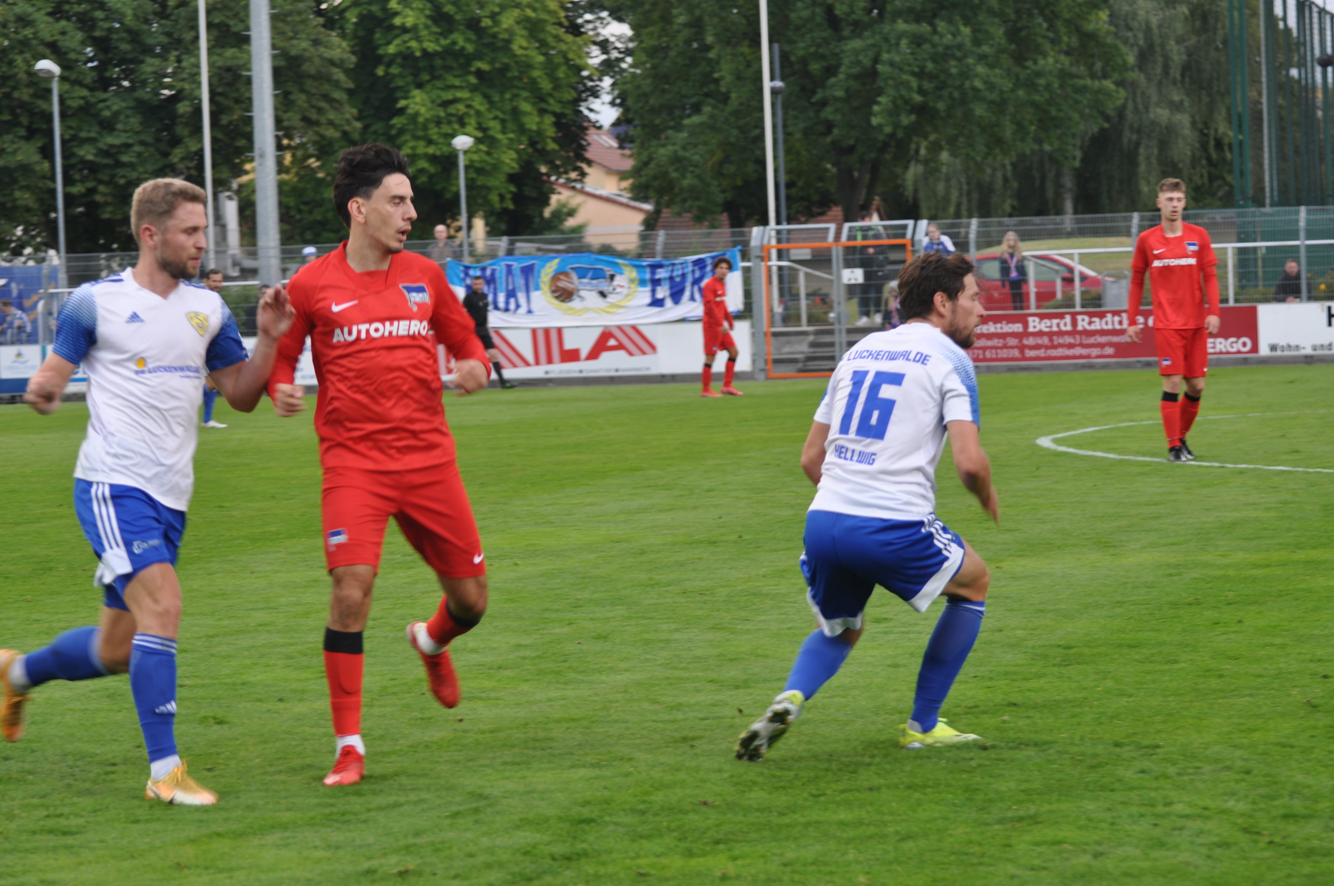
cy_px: 443
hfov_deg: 16.7
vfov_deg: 11.1
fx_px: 4552
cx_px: 667
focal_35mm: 123
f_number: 4.5
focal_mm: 82
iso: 200
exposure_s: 1/125
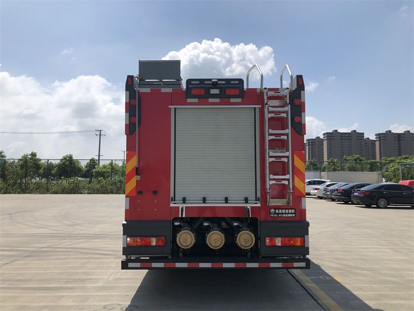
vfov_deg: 48.2
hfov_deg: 61.7
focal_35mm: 29
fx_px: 347
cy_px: 156
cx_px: 207
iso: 20
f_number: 1.8
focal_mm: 3.99
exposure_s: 1/3436
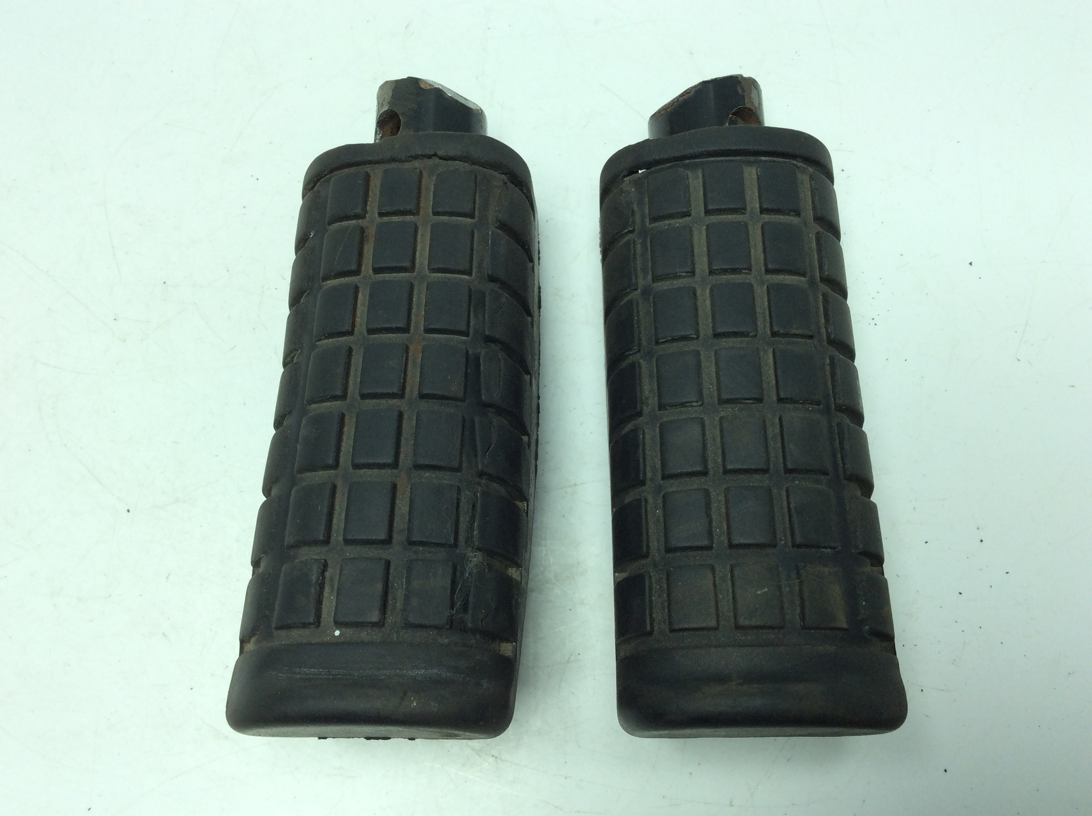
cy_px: 408
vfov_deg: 44.1
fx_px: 1008
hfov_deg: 56.9
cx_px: 546
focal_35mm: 32
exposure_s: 1/311
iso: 32
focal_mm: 3.3
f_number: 2.4
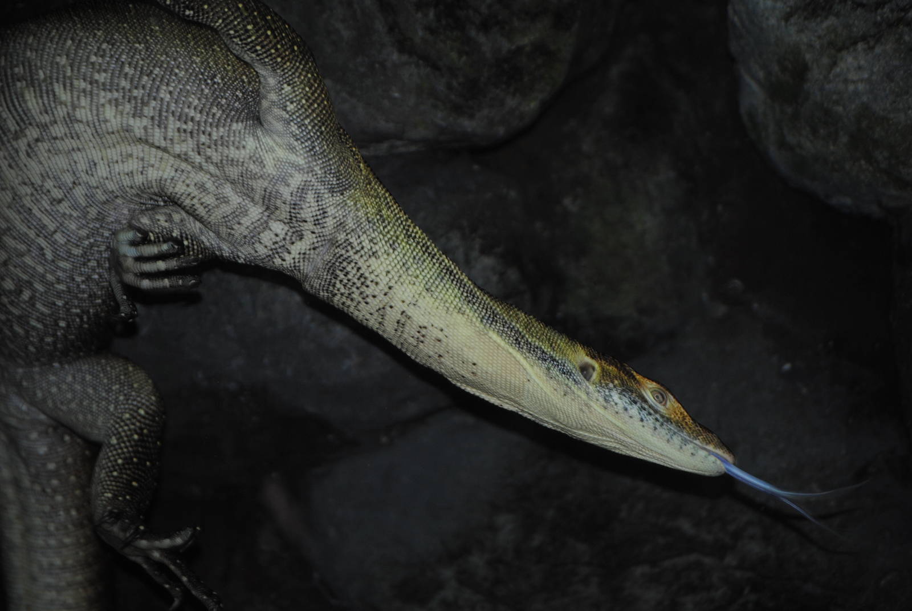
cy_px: 306
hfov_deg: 13.4
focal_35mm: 153
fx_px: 3881
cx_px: 456
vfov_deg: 9.0
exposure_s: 1/60
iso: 200
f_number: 4.5
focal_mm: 102
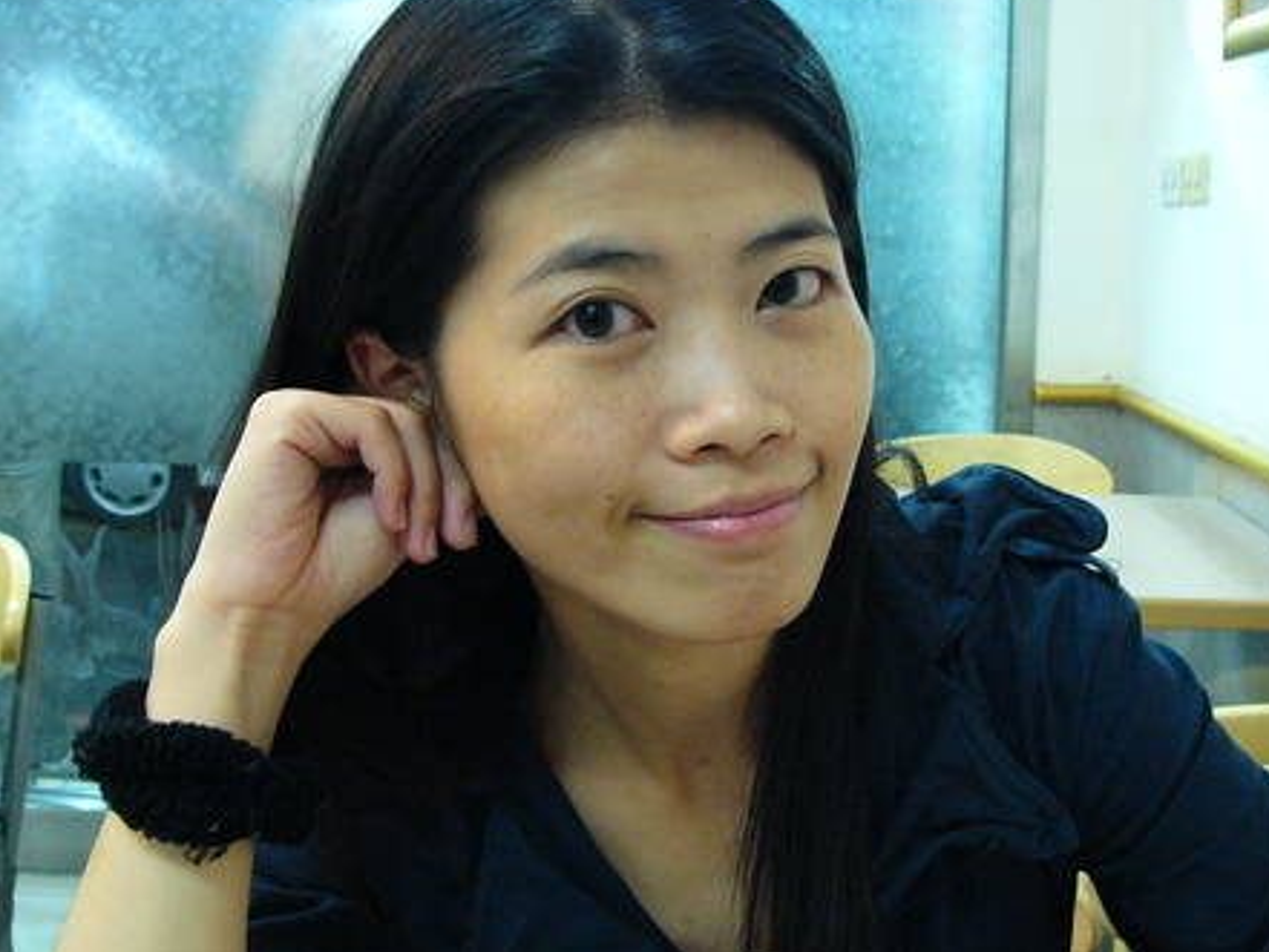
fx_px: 1797
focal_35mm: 49
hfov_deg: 38.8
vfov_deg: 29.7
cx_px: 722
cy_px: 420
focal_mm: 6
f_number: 2.8
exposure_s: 1/5
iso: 200
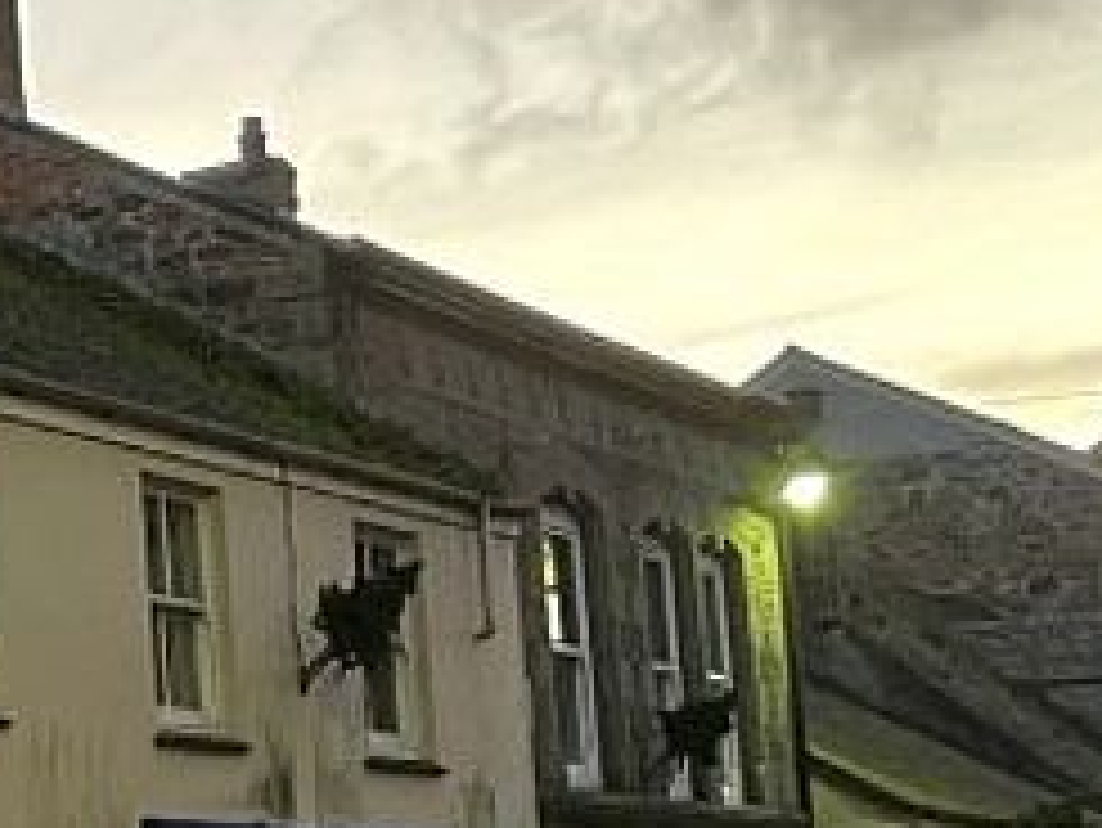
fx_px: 3822
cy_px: 603
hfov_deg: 14.4
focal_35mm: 120
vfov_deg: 12.3
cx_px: -897
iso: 160
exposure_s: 1/50
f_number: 1.6
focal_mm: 5.1
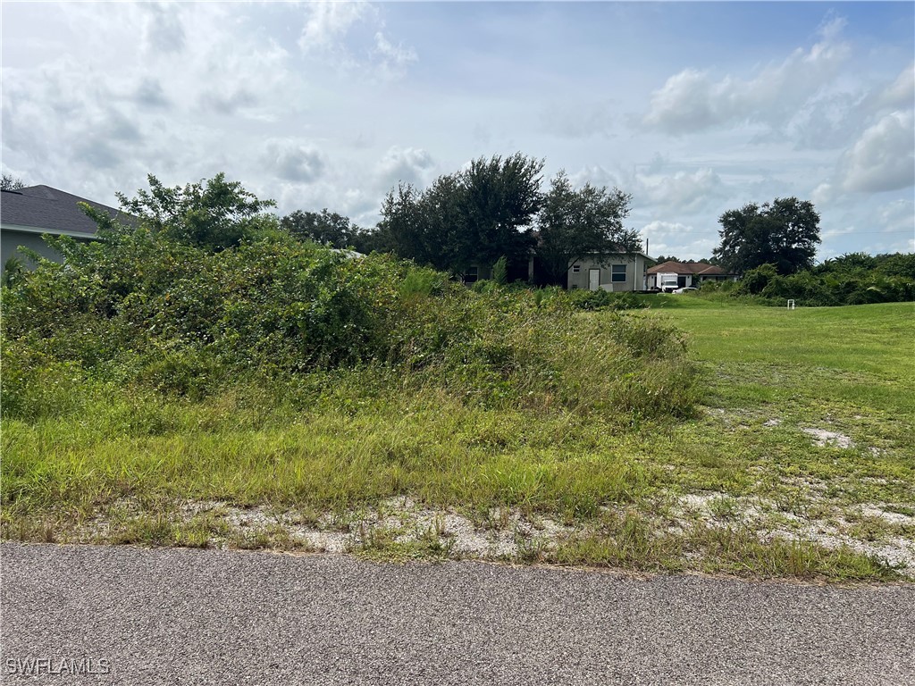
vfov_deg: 53.1
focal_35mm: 26
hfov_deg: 67.3
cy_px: 343
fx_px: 687
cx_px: 458
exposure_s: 1/6993
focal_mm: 5.7
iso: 50
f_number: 1.5
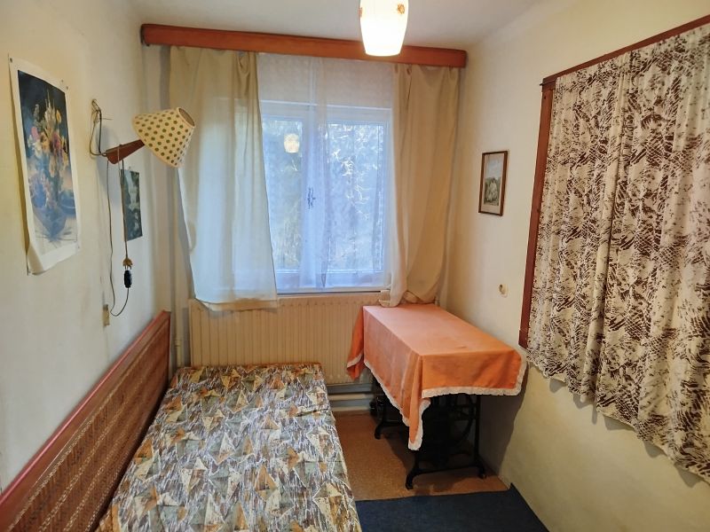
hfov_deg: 71.6
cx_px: 355
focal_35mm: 24
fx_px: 492
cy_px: 266
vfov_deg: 56.8
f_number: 1.7
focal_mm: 5.31
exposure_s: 1/25
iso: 320
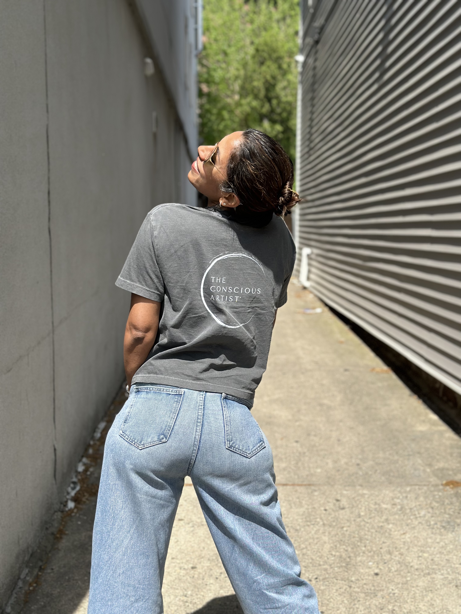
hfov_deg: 30.3
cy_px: 307
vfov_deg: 39.7
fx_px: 852
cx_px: 230
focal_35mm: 48
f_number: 1.78
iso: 80
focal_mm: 6.86
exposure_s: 1/3257
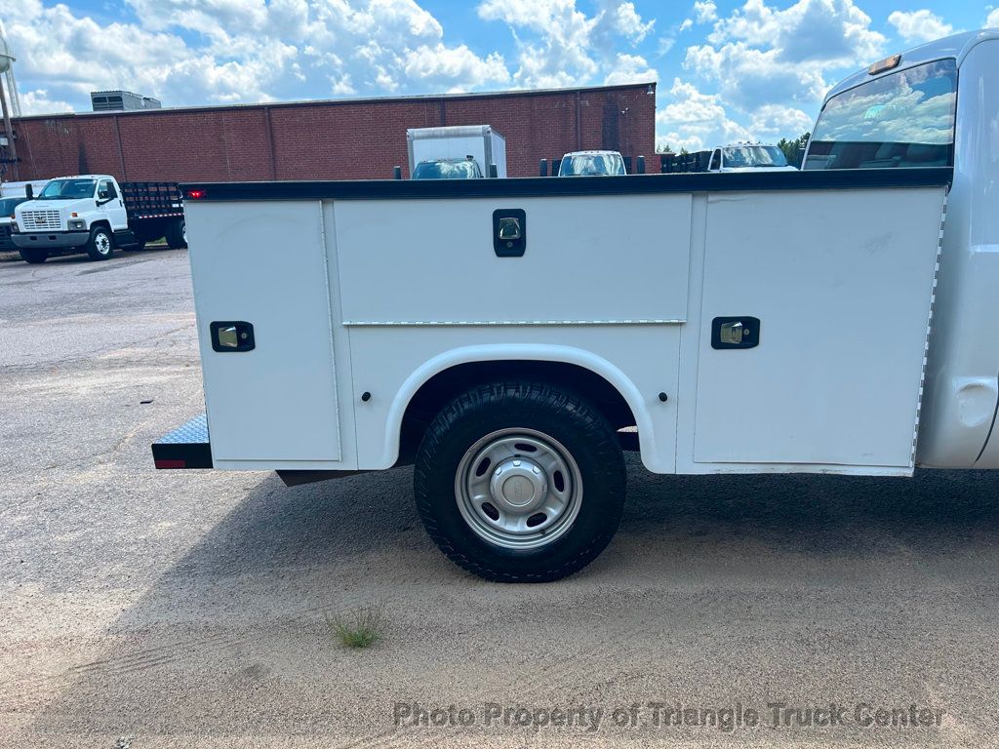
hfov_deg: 67.3
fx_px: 750
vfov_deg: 53.1
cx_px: 500
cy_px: 374
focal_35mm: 26
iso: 50
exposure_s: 1/1488
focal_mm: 5.7
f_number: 1.5
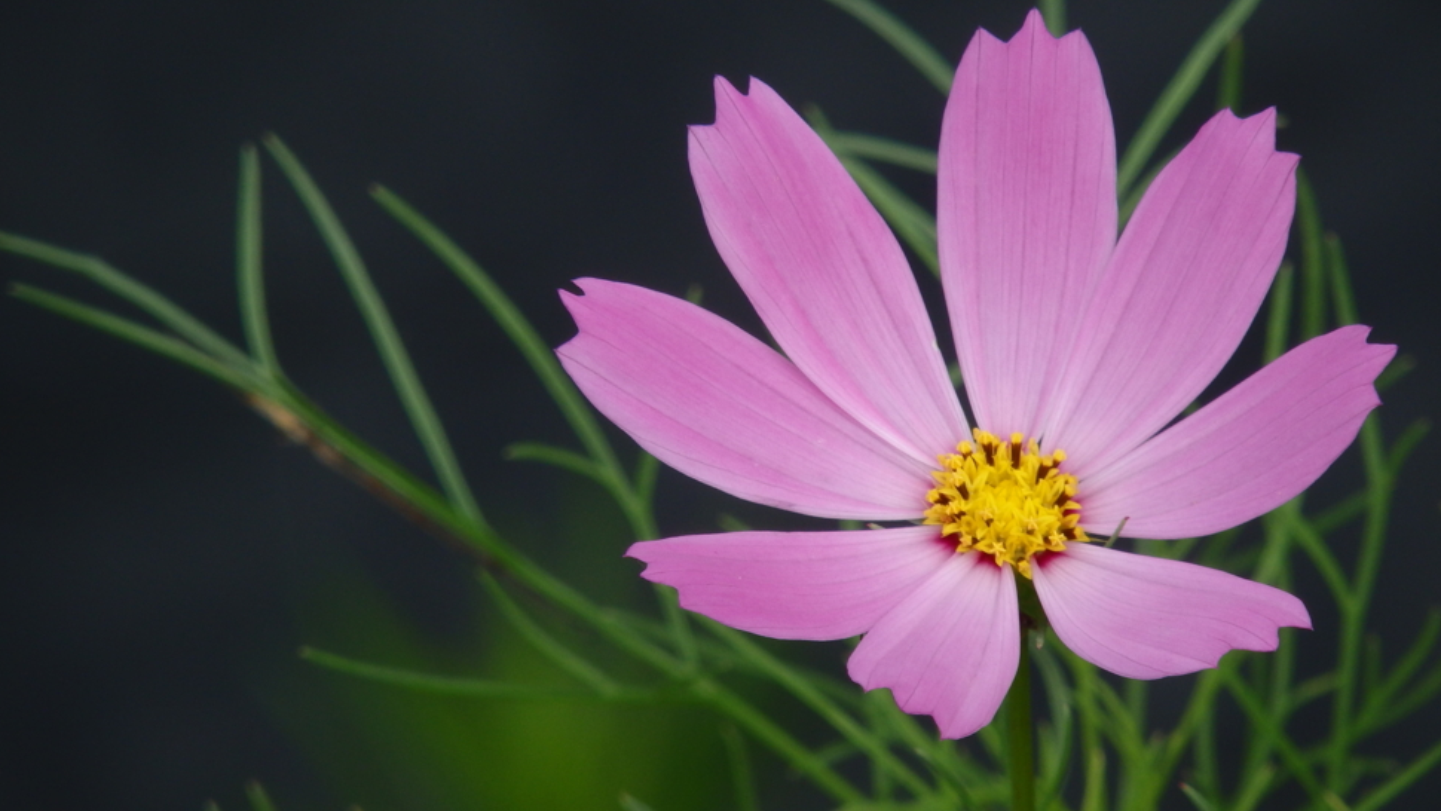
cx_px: 718
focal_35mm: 612
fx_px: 23388
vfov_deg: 2.0
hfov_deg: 3.5
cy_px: 281
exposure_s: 1/250
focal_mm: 95
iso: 160
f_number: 6.9
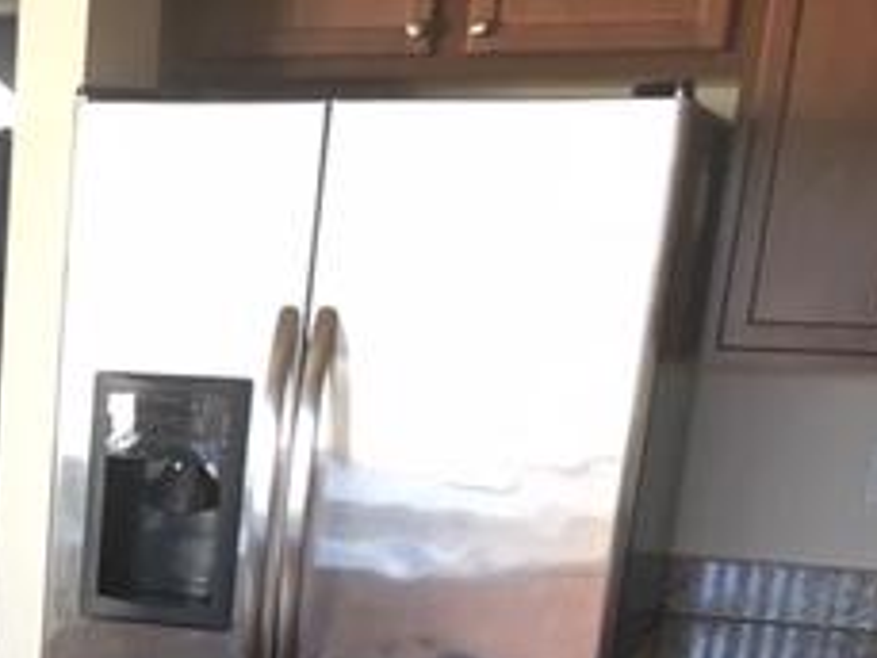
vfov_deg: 16.9
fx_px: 2053
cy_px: 914
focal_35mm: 81
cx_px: -207
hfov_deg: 22.1
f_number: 2.2
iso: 100
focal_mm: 4.15
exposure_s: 1/30
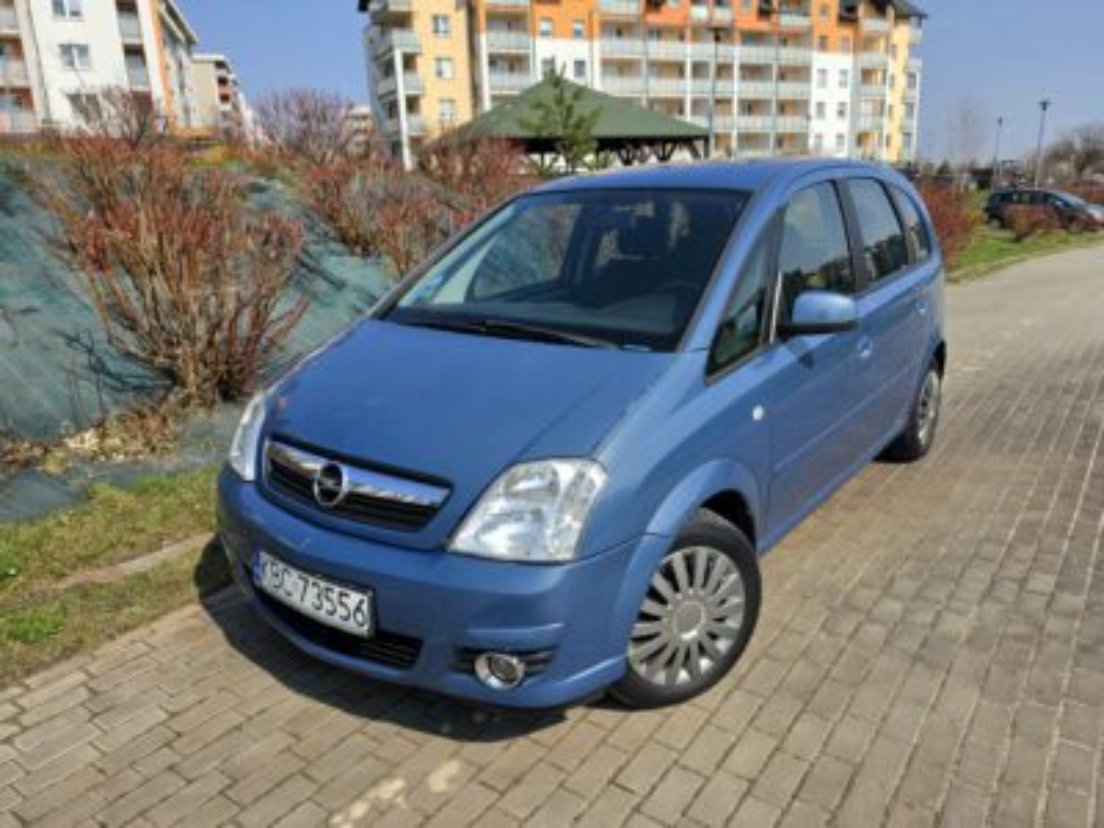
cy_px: 414
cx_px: 552
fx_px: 734
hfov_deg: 73.9
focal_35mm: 23
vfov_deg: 58.9
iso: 64
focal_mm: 6.5
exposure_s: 1/10000
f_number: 1.4
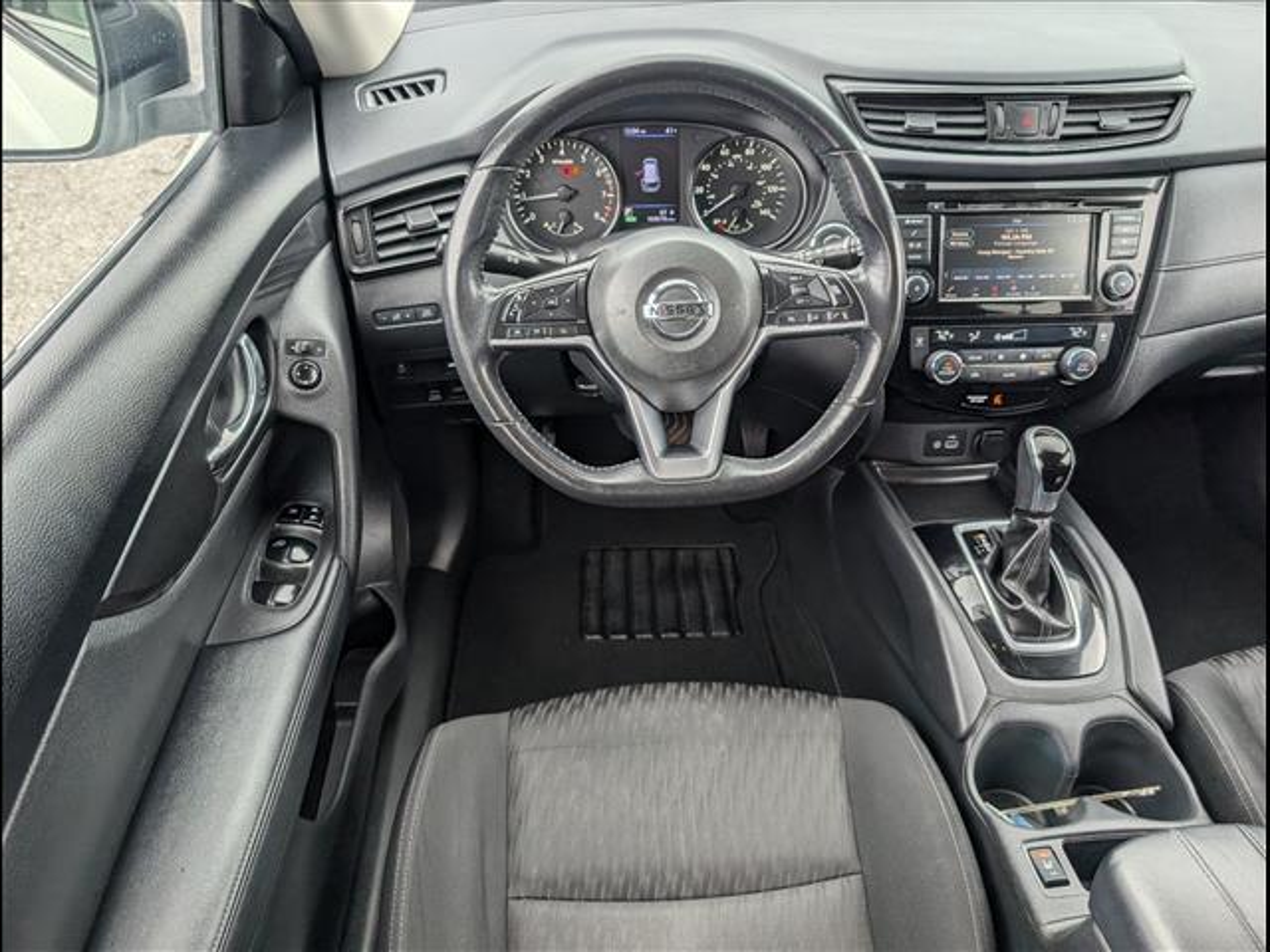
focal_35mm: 24
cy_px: 476
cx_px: 635
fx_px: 881
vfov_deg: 56.8
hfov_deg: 71.6
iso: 20
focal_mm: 6.9
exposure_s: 1/222
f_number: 1.68
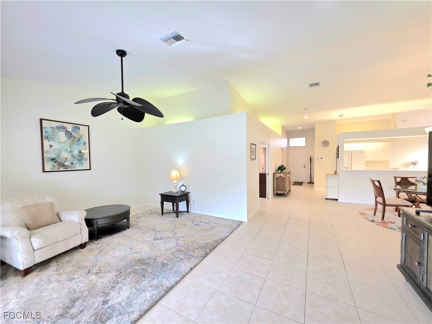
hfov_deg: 106.2
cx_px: 216
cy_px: 162
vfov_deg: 89.9
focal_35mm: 13
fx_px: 162
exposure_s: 1/120
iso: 125
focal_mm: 2.2
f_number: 1.9
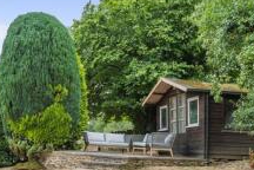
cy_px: 120
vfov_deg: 30.2
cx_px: 96
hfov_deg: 44.2
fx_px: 310
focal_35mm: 44
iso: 200
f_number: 8
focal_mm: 20
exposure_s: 1/200
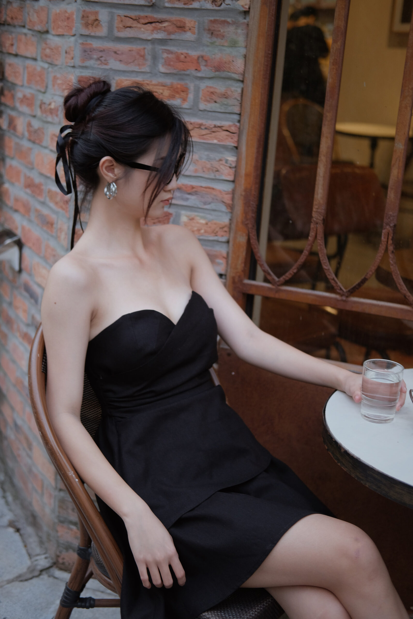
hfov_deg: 25.5
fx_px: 912
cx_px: 206
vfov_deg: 37.5
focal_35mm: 53
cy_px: 310
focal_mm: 35
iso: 800
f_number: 2
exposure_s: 1/120
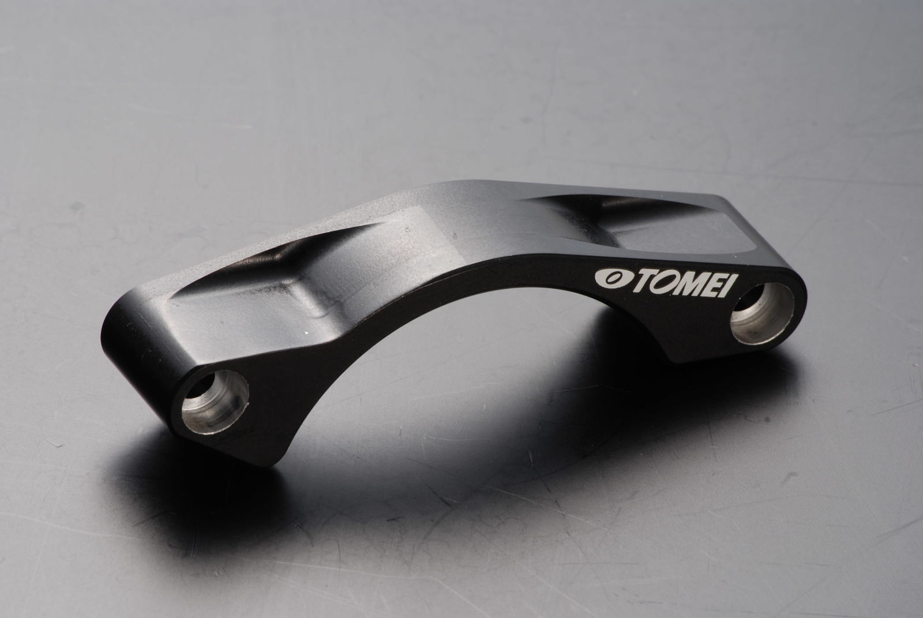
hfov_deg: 6.2
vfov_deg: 4.2
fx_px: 8471
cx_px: 462
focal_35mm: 330
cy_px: 309
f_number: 22
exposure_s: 1/1.6
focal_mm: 220
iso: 100
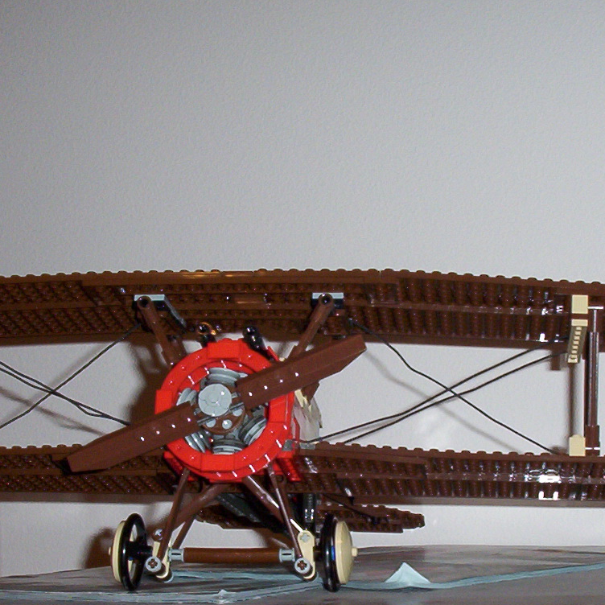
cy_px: 449
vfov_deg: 22.8
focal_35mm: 75
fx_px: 1483
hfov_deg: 22.9
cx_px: 412
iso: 140
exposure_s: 1/30
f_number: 4.5
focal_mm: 6
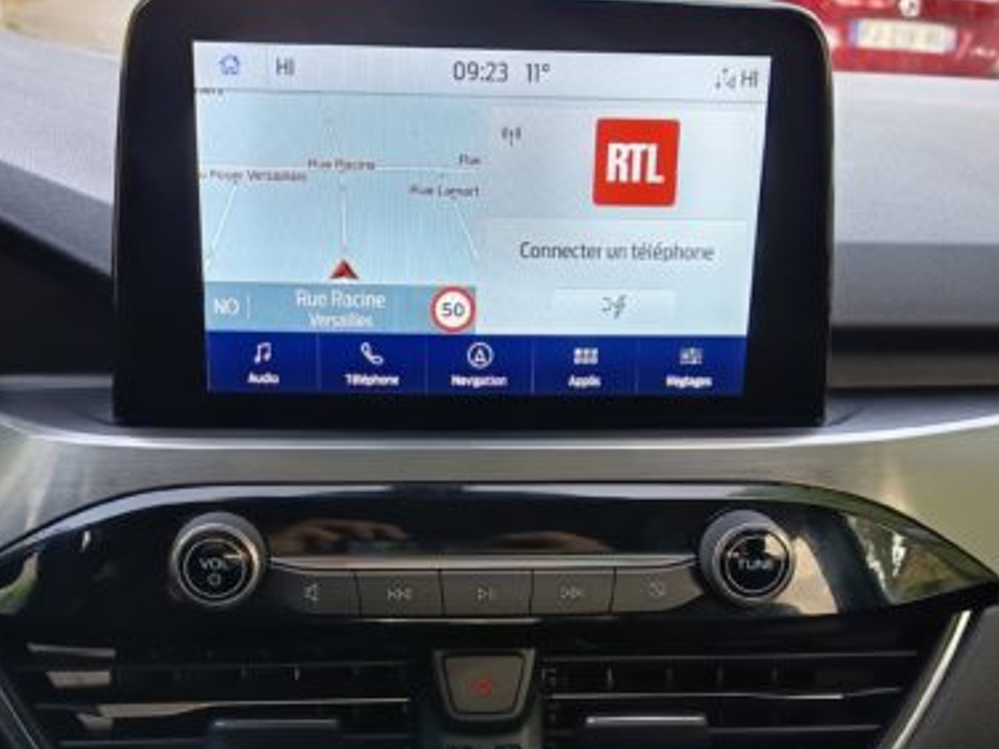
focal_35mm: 49
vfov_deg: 29.2
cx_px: 492
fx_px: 1414
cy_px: 574
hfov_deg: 38.9
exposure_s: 1/100
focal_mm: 5.24
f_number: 1.7
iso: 216
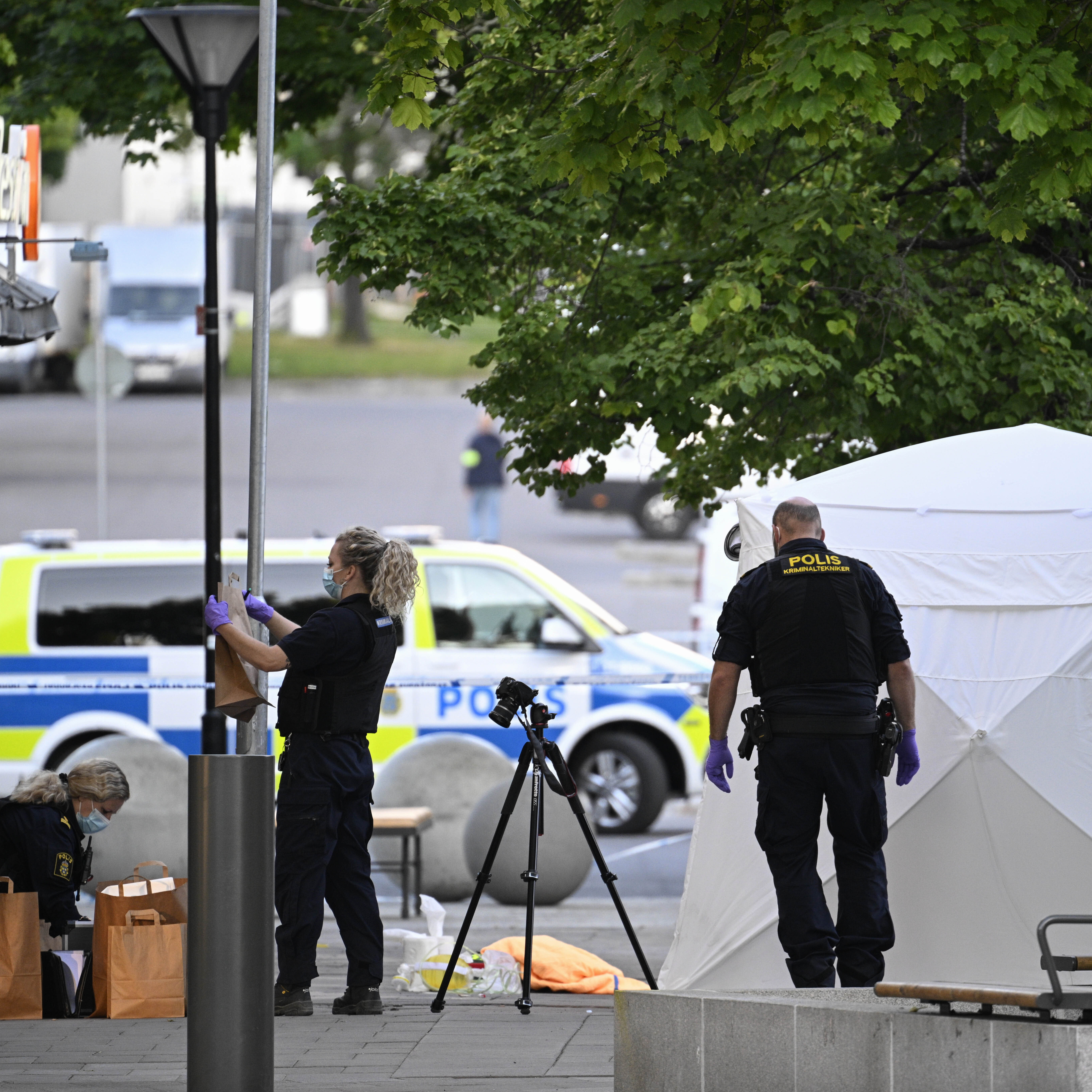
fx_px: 18238
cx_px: 647
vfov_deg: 3.4
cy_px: 546
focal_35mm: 511
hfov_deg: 3.4
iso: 1400
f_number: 5.6
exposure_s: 1/250
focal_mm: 400
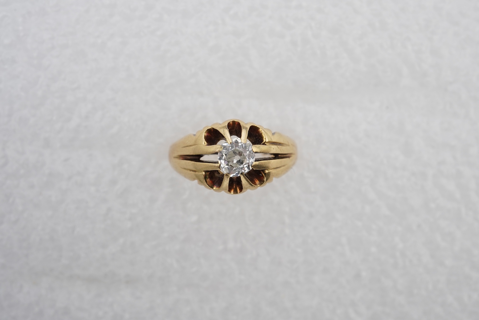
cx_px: 240
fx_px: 599
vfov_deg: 29.9
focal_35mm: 45
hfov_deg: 43.6
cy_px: 160
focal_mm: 30
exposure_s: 1/125
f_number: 16
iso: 500
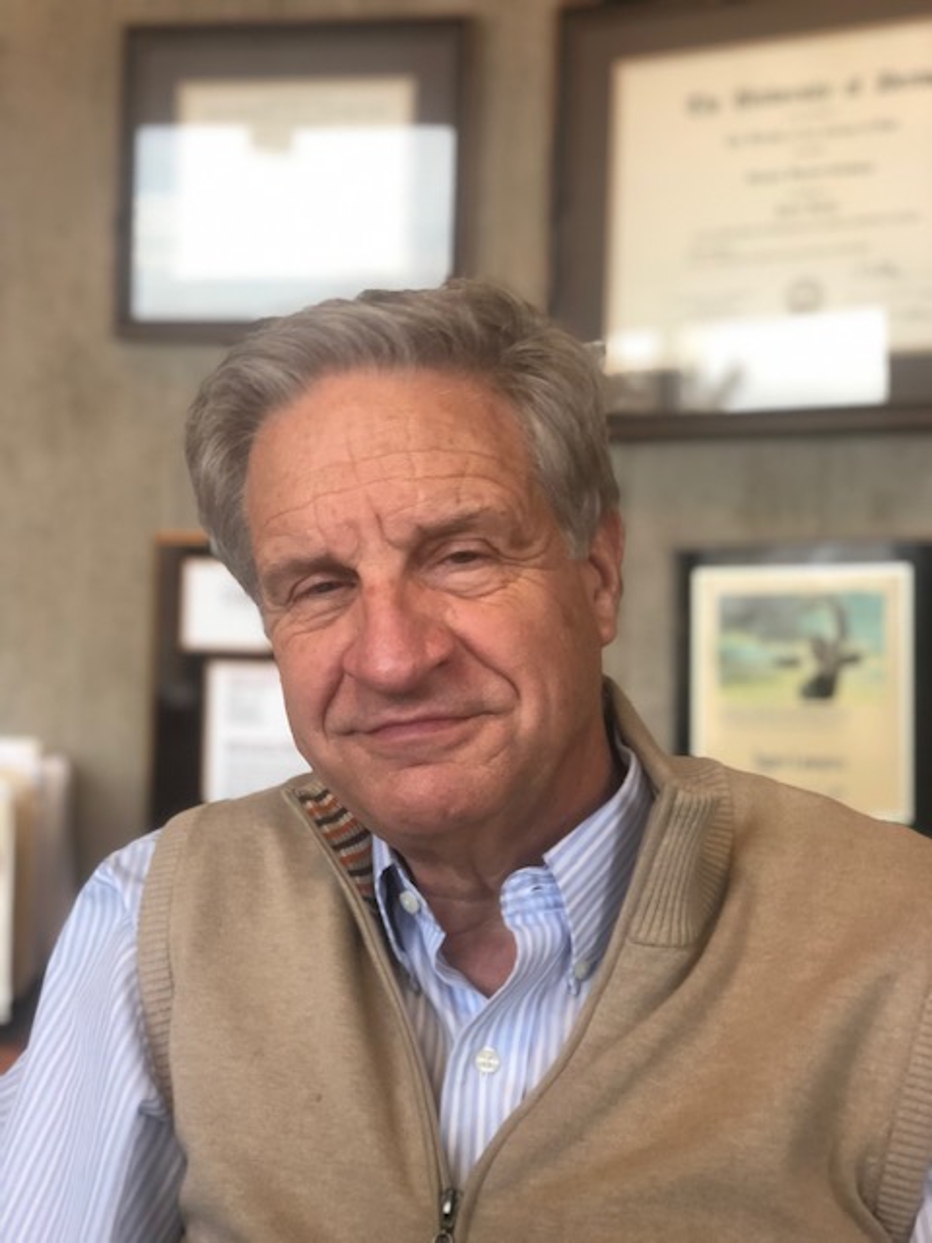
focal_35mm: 52
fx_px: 1867
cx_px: 466
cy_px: 622
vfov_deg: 36.8
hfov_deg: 28.0
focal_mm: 6
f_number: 2.4
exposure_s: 1/60
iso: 125
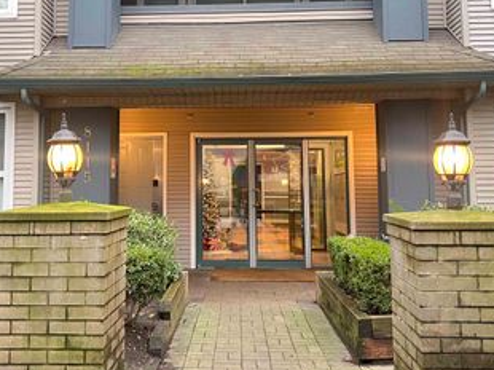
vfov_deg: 34.0
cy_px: 128
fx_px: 599
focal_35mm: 42
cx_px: 215
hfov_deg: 44.7
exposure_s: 1/60
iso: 250
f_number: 1.5
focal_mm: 5.7
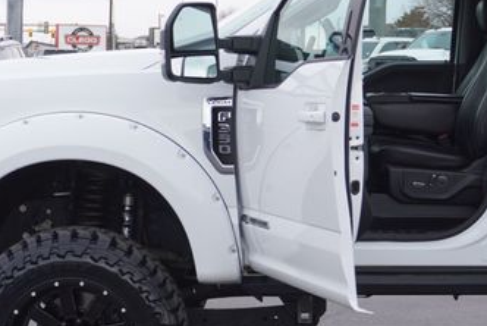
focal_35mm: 107
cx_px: 337
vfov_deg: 12.8
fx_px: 1448
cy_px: 178
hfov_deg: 19.0
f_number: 5.6
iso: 100
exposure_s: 1/60
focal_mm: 37
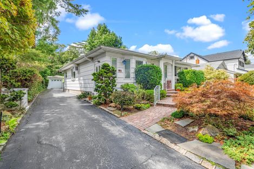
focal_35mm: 17
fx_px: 120
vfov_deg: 70.3
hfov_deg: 93.3
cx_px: 127
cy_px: 86
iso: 400
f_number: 8
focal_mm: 16
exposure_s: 1/250
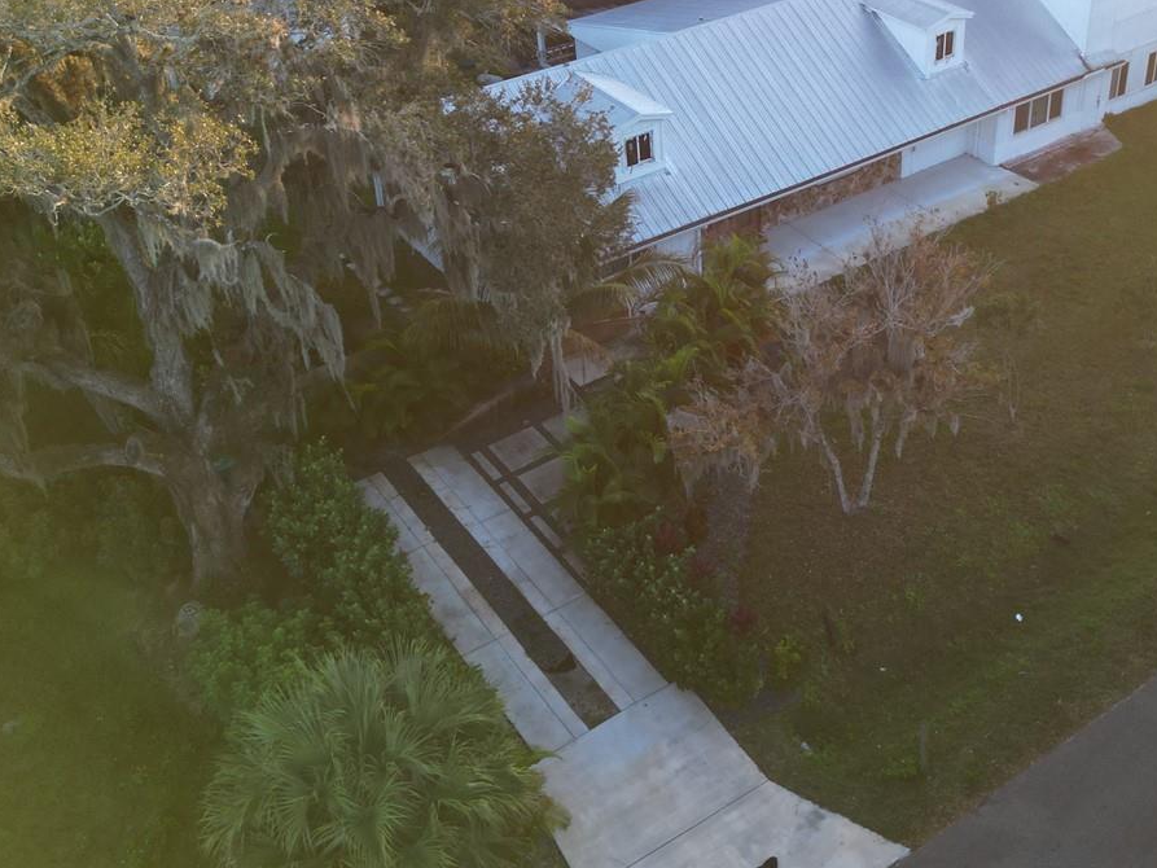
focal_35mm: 43
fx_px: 1437
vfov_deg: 33.3
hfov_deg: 43.2
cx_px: 780
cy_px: 277
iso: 100
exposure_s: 1/60
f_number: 1.7
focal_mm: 6.72
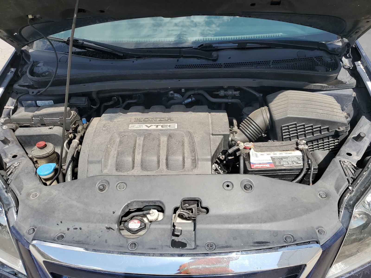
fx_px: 279
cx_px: 186
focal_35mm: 26
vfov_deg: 53.1
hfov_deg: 67.3
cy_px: 139
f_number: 1.5
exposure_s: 1/2500
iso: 50
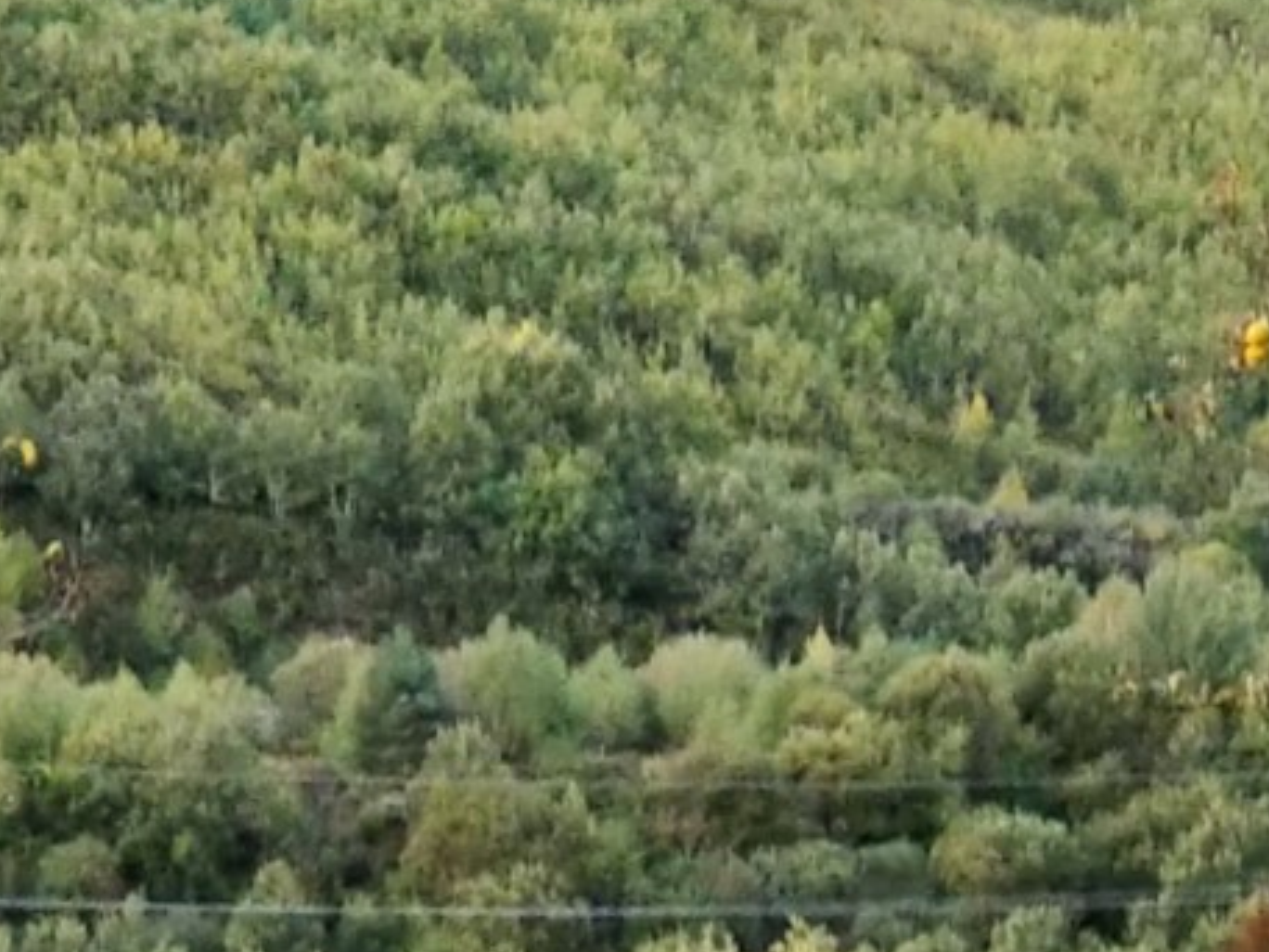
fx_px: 8432
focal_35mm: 230
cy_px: 1617
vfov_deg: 6.3
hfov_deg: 8.6
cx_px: 1002
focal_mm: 6
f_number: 2.4
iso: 250
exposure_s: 1/30
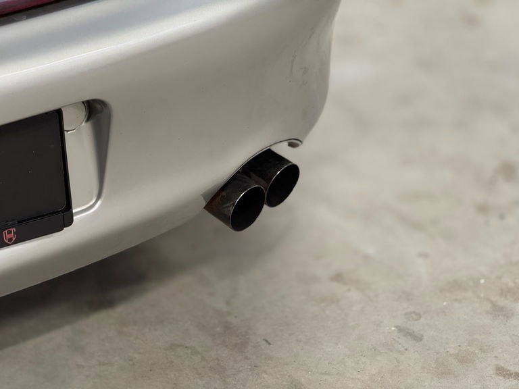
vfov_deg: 12.3
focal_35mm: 120
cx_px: 260
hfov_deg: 16.4
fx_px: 1799
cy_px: 194
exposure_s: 1/50
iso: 320
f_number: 2.8
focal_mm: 15.66
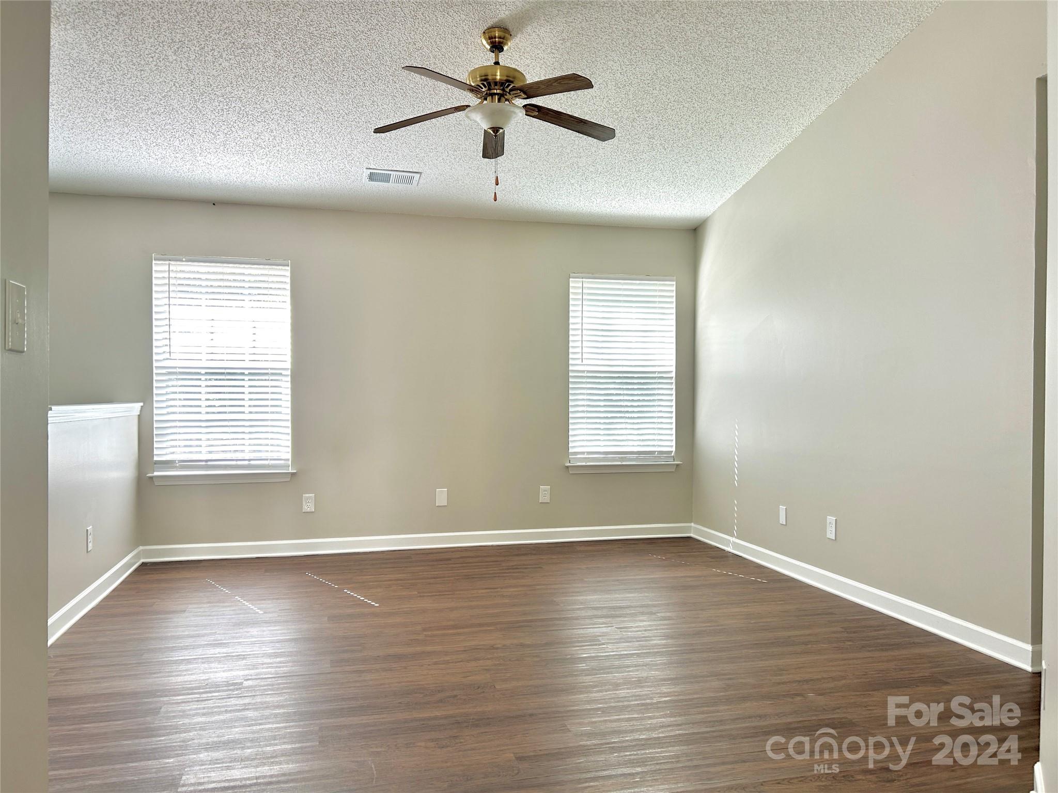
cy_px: 396
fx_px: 795
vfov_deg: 53.1
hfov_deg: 67.3
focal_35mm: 26
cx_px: 529
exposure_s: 1/121
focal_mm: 5.7
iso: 40
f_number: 1.5
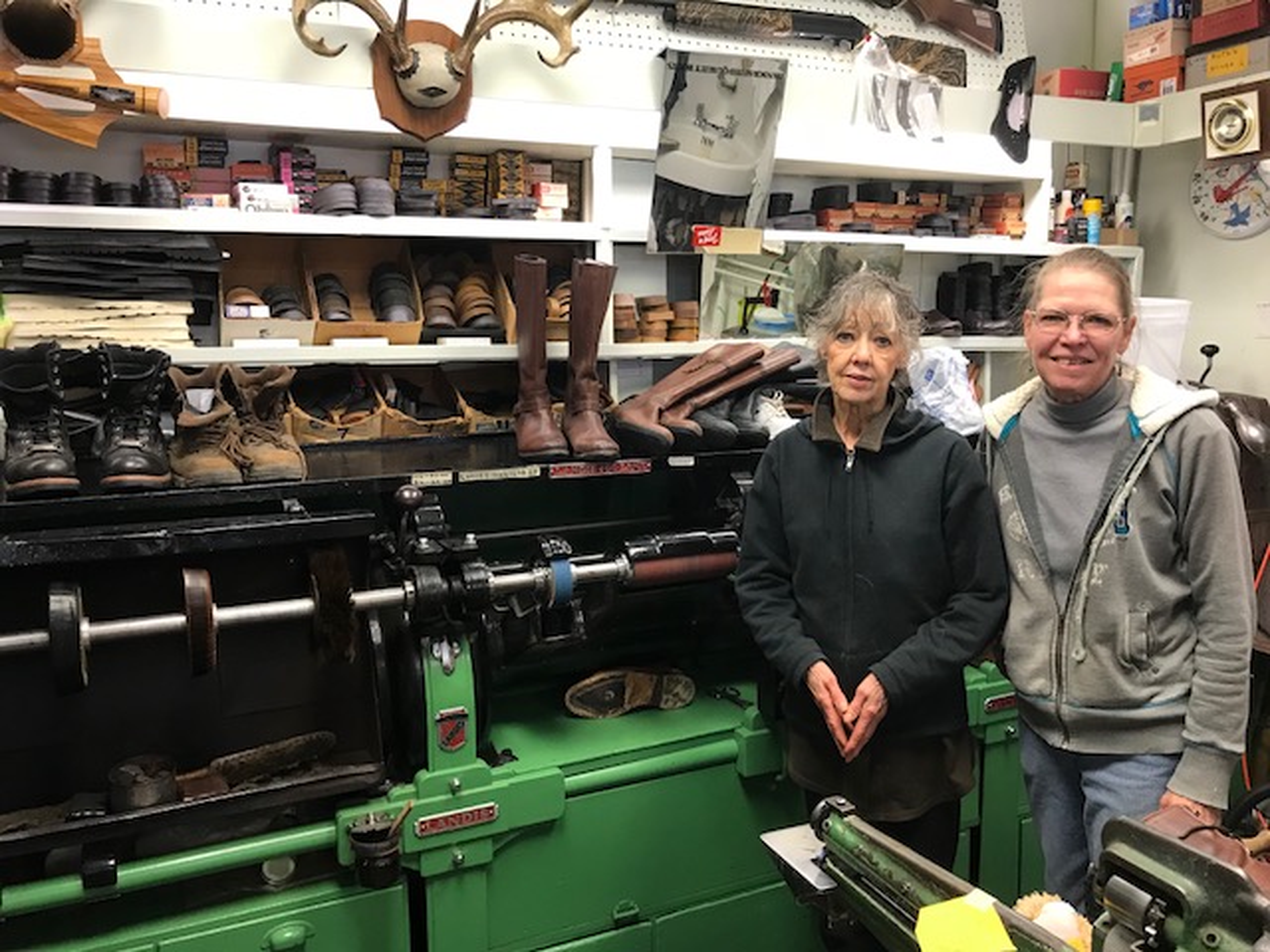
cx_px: 635
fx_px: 1027
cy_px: 476
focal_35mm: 28
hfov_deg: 63.4
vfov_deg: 49.7
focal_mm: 3.99
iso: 40
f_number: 1.8
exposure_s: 1/30
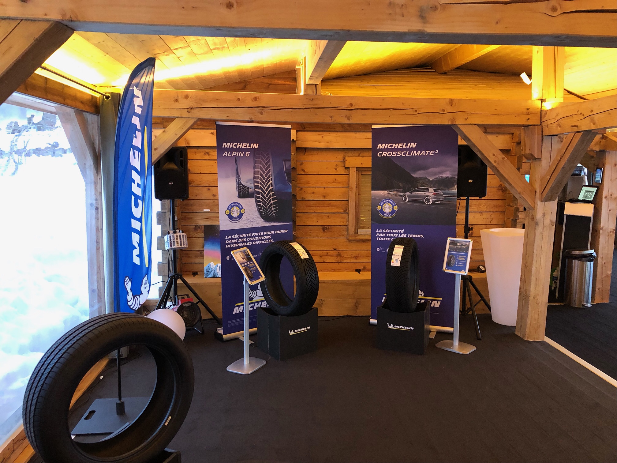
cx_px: 308
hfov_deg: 63.4
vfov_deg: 49.7
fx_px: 499
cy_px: 232
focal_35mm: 28
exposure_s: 1/13
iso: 100
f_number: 1.8
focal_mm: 3.99
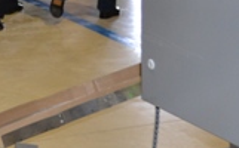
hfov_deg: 14.8
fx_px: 871
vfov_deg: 9.4
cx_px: -85
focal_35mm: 134
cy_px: -97
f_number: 4
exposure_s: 1/60
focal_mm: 22
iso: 560
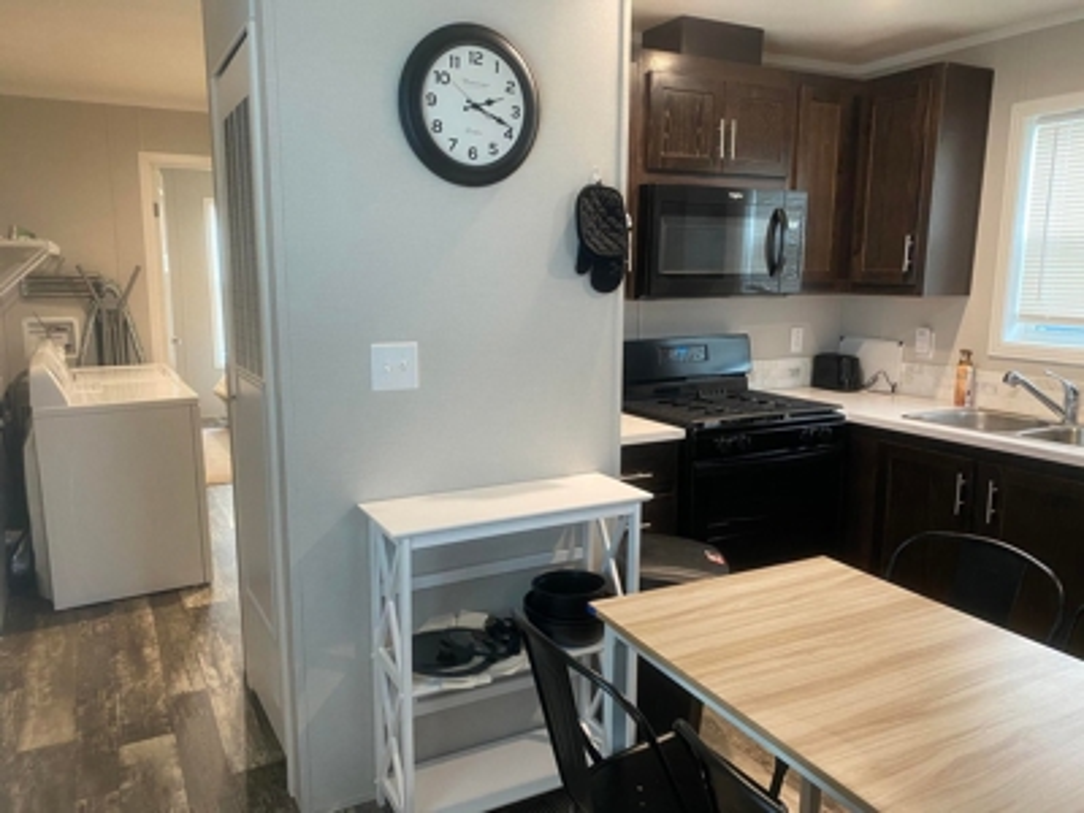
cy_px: 406
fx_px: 814
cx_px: 542
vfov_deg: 53.1
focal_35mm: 26
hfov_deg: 67.3
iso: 320
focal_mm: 4.25
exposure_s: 1/60
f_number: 1.8
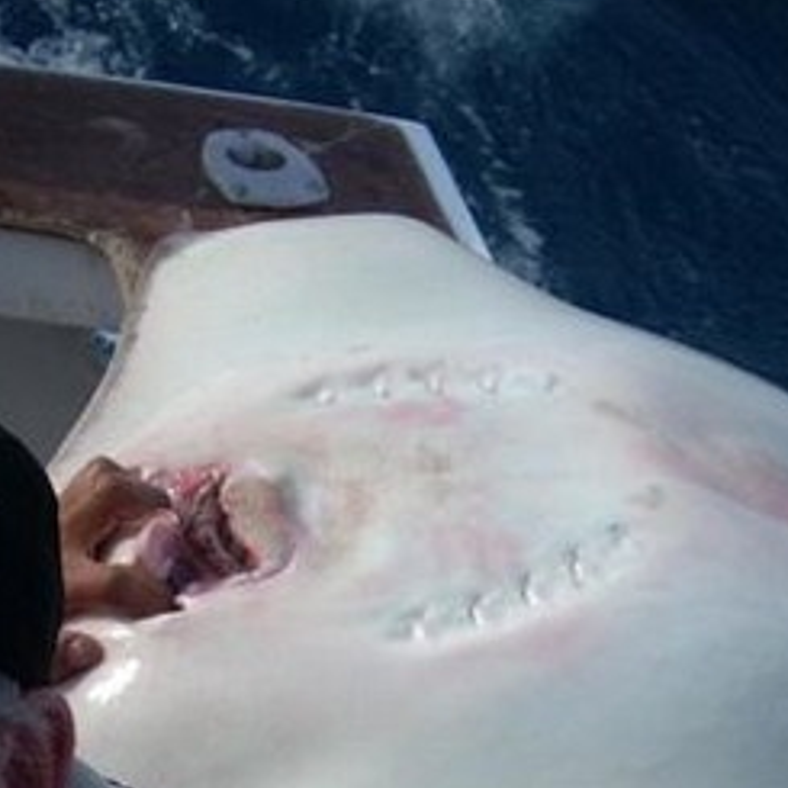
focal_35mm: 84
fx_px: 2163
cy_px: 708
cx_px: 383
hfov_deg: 20.6
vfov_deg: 20.2
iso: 64
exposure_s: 1/439
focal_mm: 6.2
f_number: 5.6
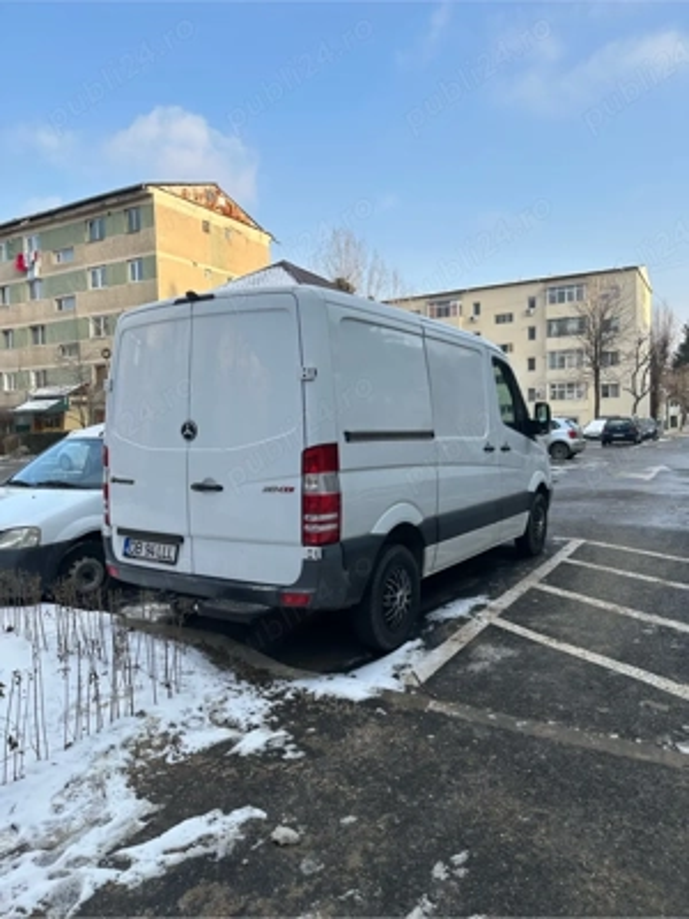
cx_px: 344
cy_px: 460
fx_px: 637
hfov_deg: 56.8
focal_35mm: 24
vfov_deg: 71.6
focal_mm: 6.86
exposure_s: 1/1517
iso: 80
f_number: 1.78
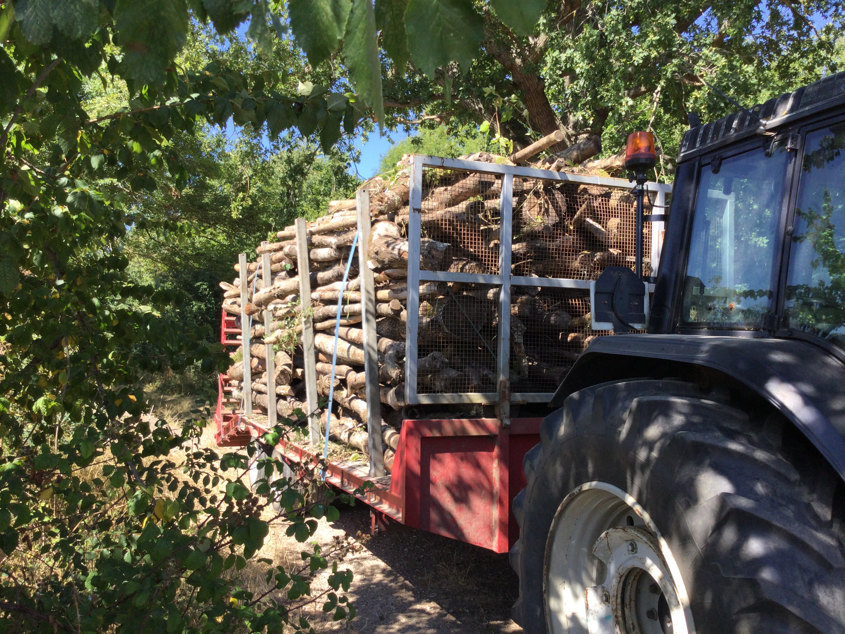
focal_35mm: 31
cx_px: 422
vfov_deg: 45.4
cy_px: 317
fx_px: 757
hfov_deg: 58.4
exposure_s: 1/375
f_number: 2.4
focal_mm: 3.3
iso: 25
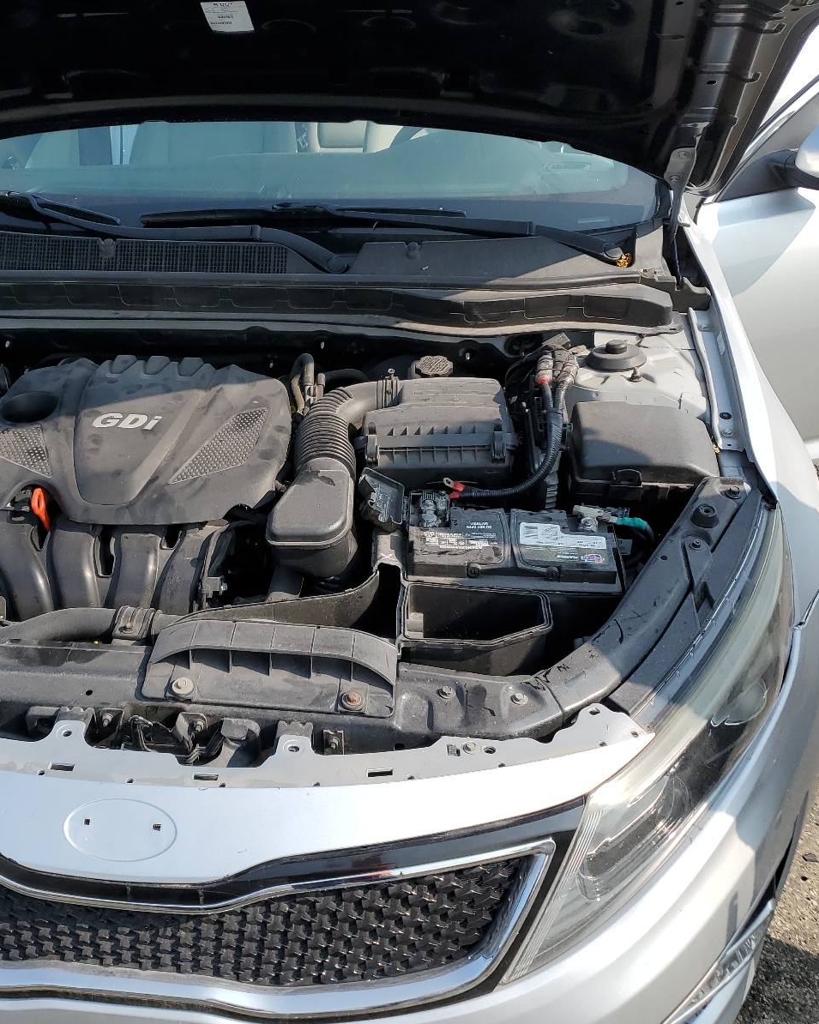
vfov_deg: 52.8
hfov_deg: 42.8
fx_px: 1030
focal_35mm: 34
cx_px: 273
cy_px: 514
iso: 50
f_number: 1.5
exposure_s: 1/2000
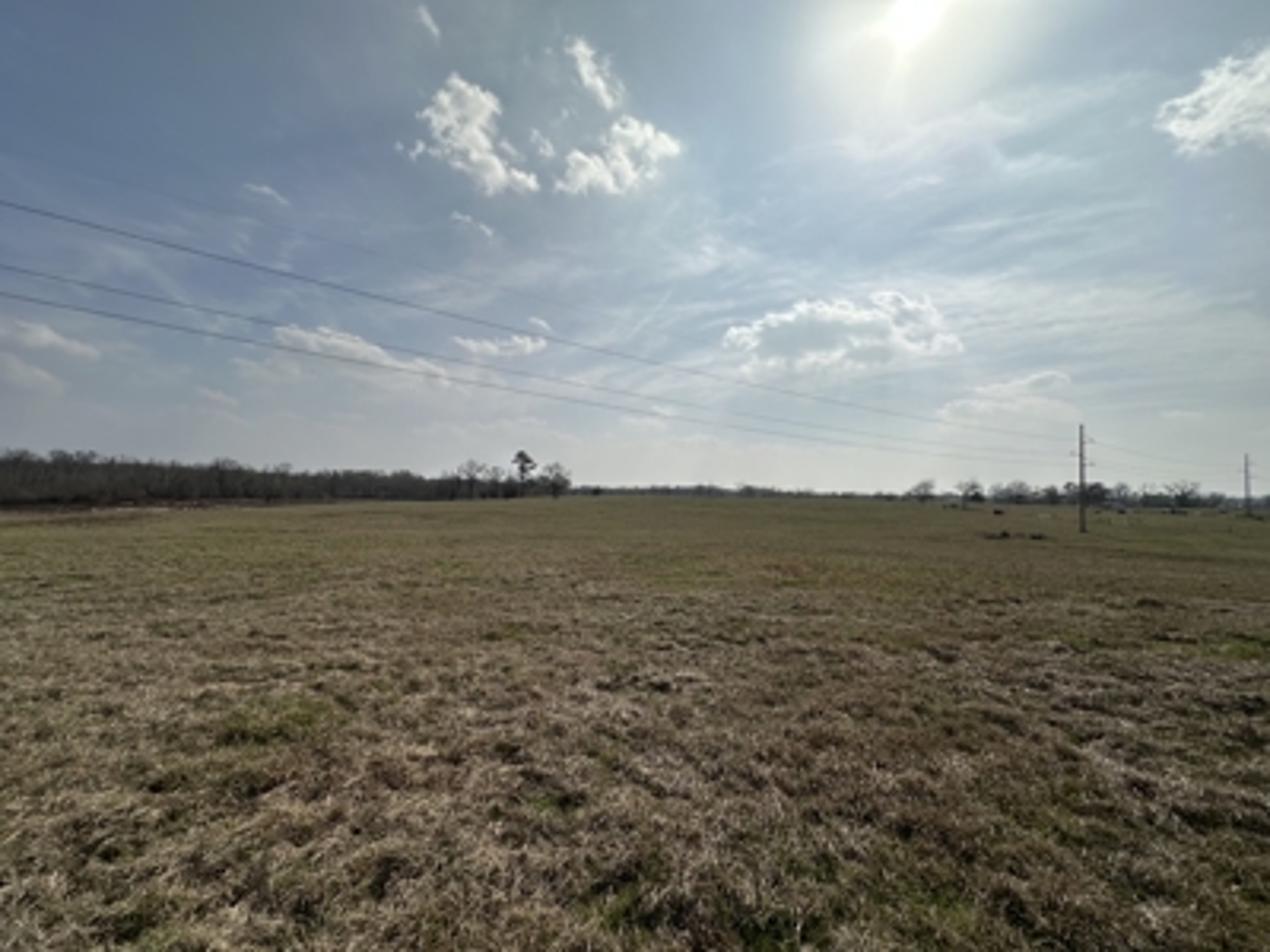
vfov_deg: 85.7
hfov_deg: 102.1
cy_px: 476
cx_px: 635
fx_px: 514
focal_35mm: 14
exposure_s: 1/7813
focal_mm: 2.22
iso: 50
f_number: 2.2
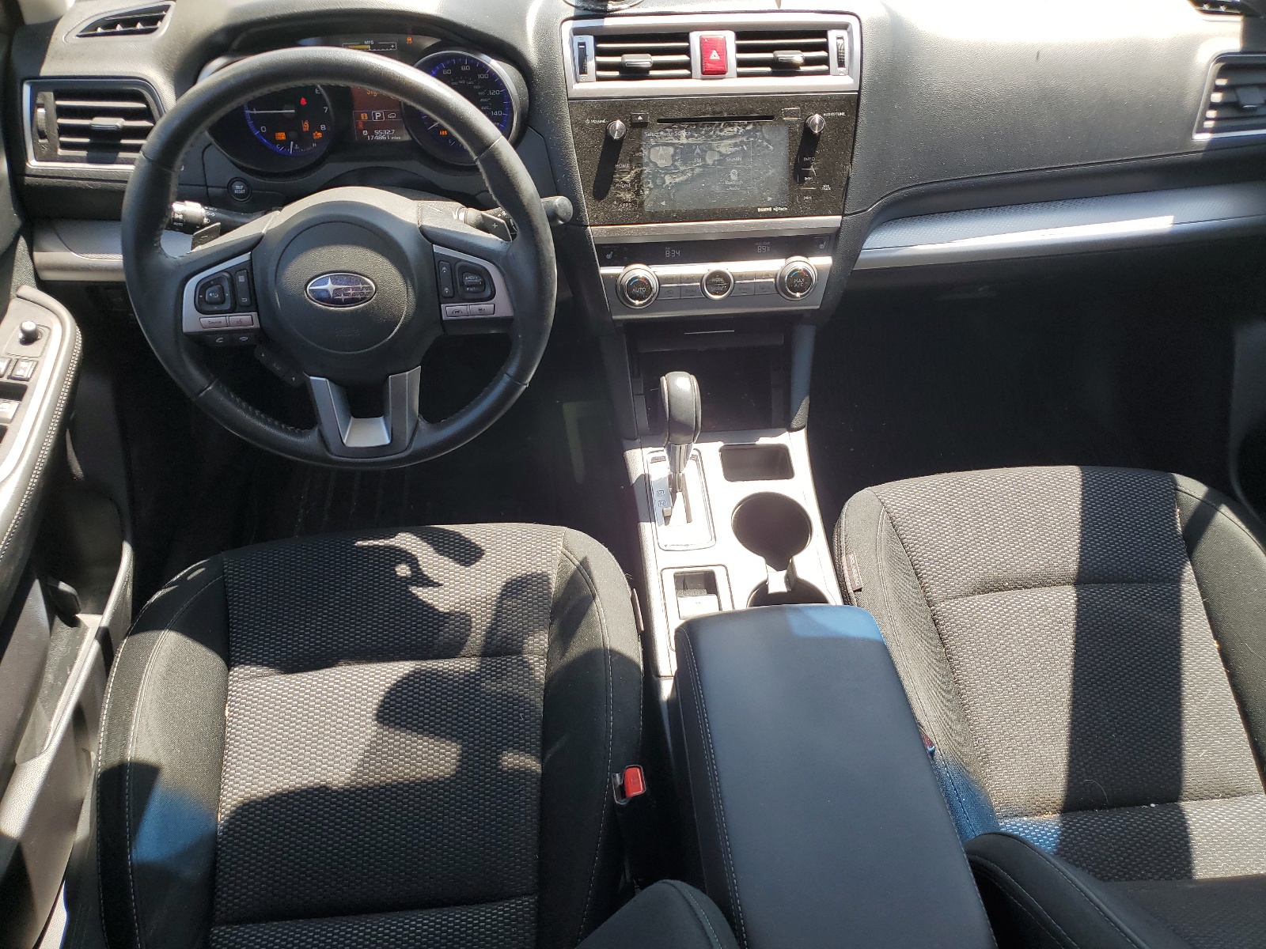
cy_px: 474
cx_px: 633
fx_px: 951
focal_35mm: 26
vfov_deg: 53.1
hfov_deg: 67.3
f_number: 1.5
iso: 50
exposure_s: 1/385
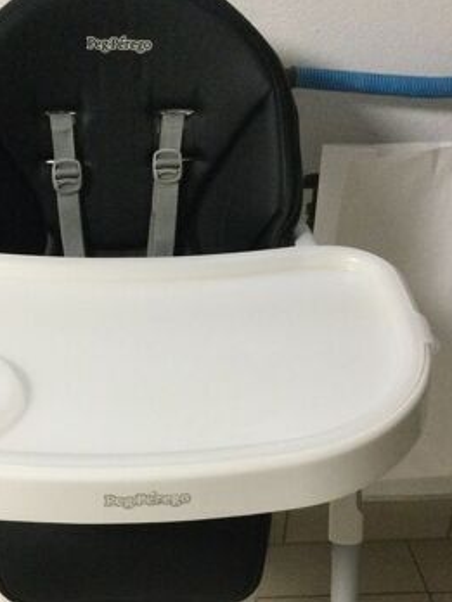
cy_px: 438
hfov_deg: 25.5
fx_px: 992
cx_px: 133
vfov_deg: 33.2
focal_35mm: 57
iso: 250
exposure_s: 1/33
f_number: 2.4
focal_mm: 3.3
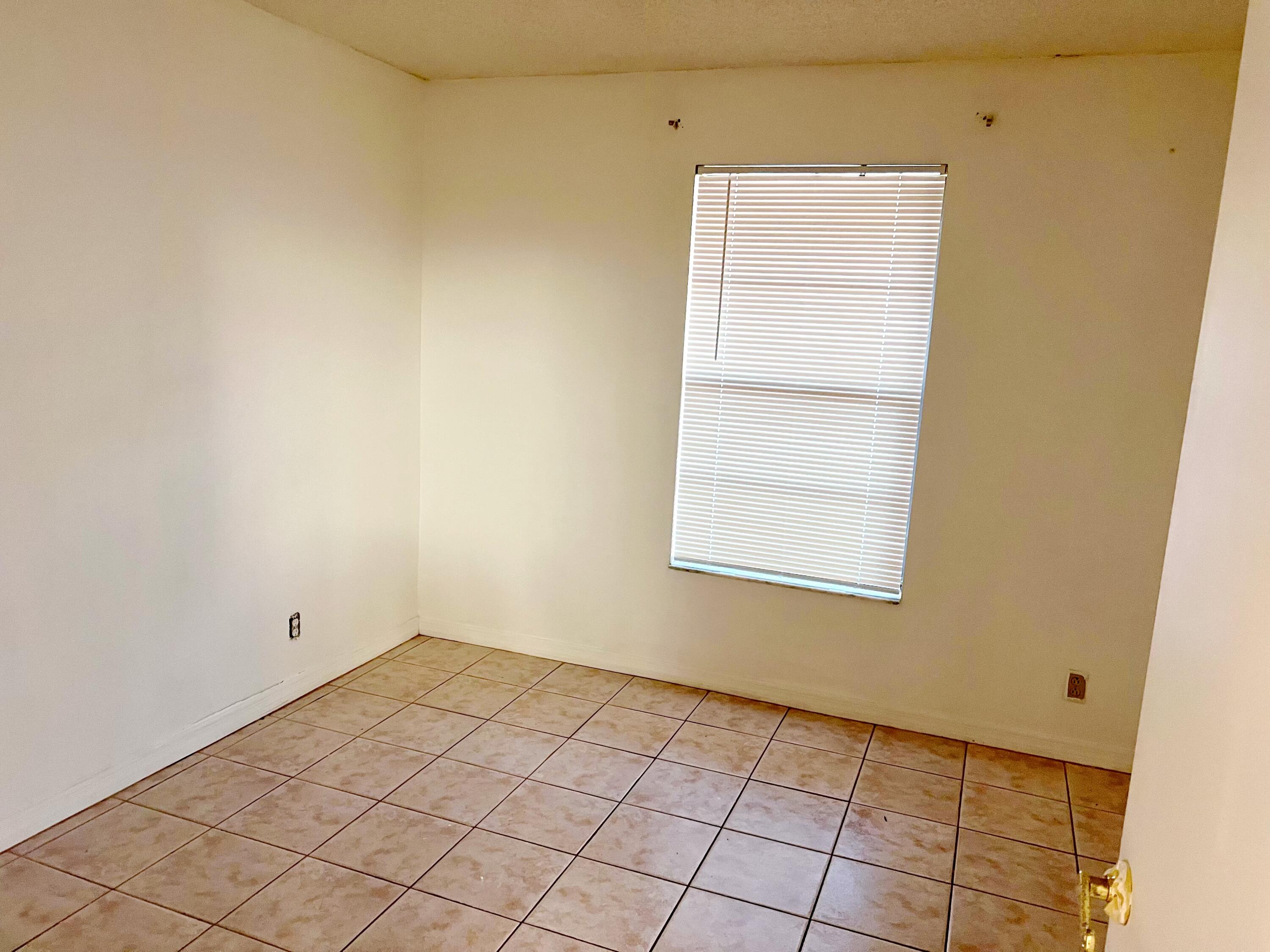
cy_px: 476
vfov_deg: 53.1
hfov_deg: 67.3
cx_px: 635
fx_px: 954
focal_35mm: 26
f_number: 1.5
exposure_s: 1/40
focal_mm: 5.7
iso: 400
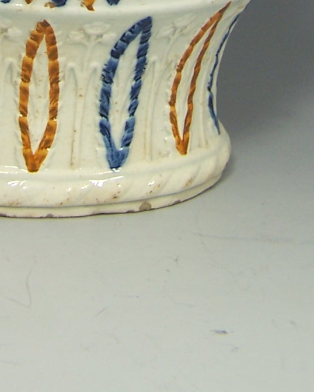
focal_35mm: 113
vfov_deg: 15.8
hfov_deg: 13.6
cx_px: 86
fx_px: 1312
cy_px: -168
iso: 80
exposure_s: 1/30
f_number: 2.8
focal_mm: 6.3
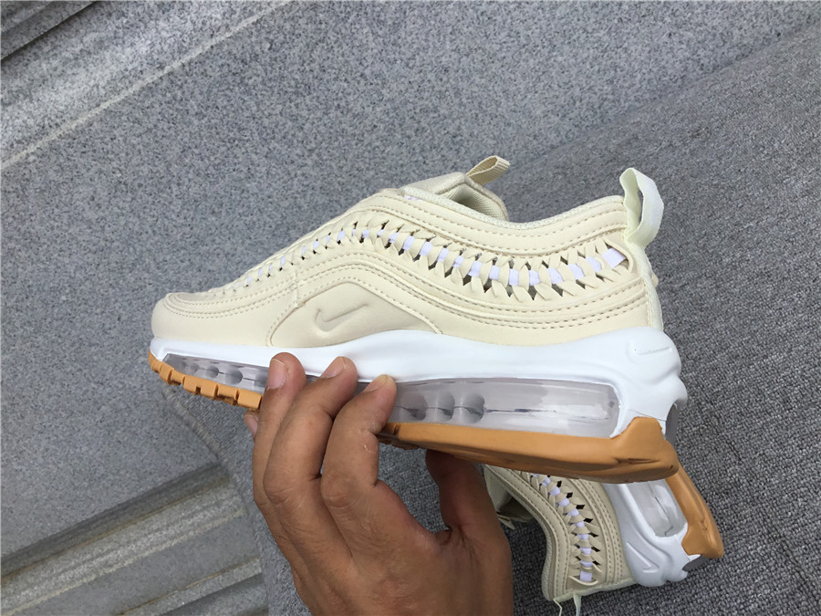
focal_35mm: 31
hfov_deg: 58.4
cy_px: 308
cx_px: 410
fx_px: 735
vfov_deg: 45.4
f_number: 2.4
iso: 25
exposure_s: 1/776
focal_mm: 3.3
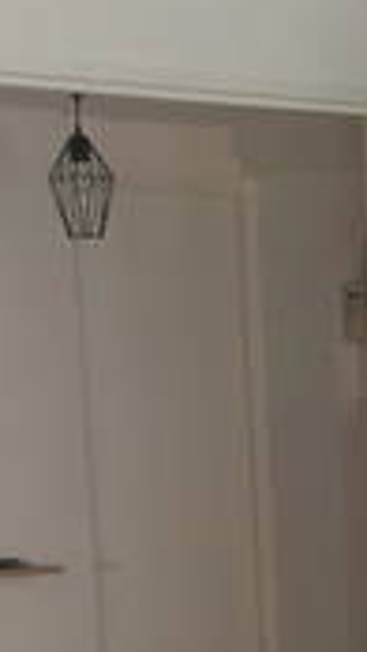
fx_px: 2472
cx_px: 689
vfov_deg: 14.5
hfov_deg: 8.2
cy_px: 787
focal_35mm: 143
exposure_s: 1/50
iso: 32
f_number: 2.2
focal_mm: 4.15
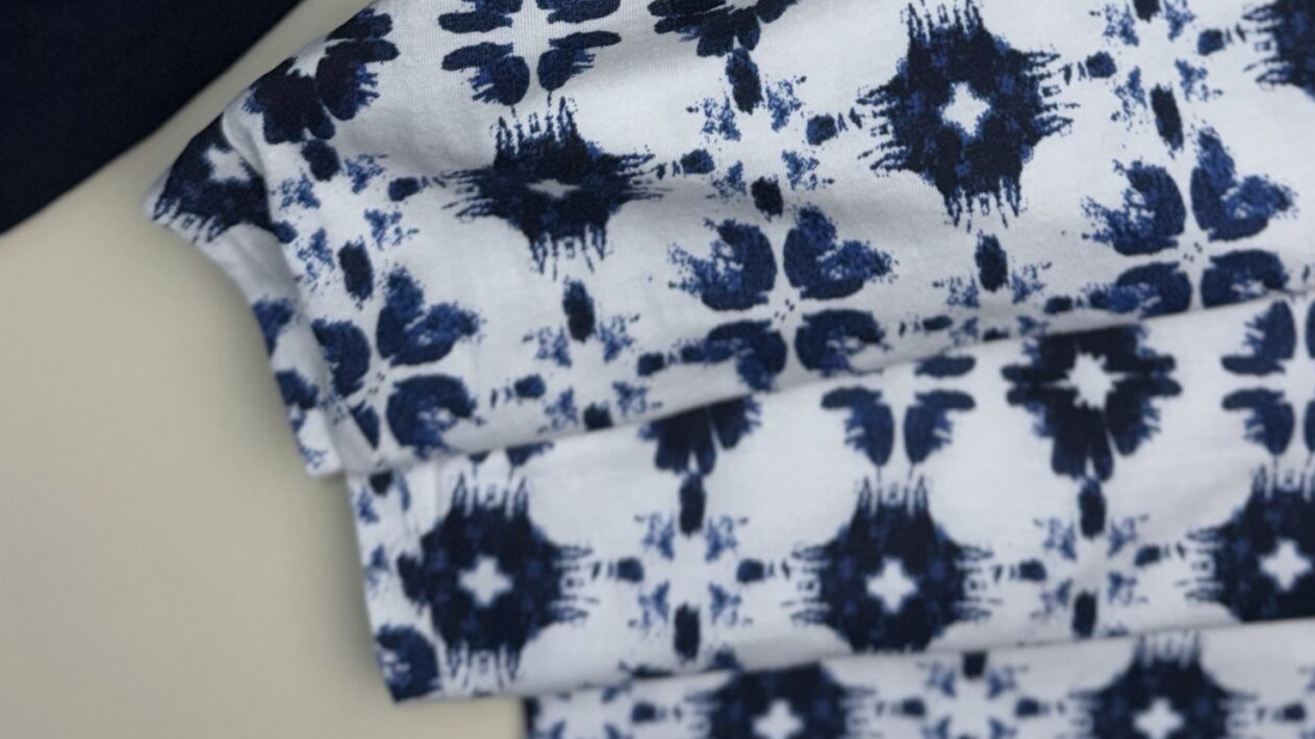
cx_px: 784
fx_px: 1848
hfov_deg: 39.0
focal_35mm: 53
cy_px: -186
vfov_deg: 20.8
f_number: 1.78
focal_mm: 6.76
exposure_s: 1/2653
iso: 50
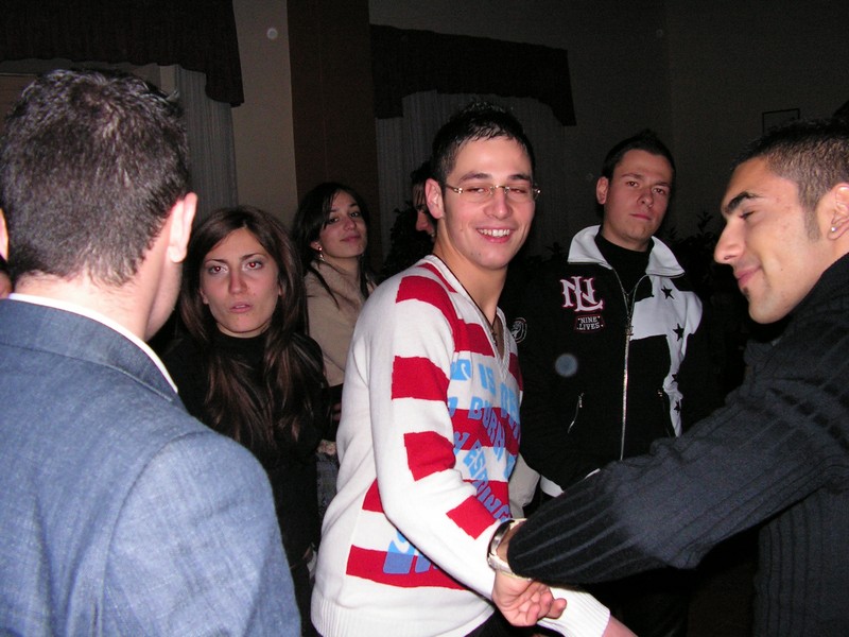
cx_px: 424
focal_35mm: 36
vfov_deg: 39.7
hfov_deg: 51.4
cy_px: 318
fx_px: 883
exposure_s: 1/40
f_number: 3.2
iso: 200
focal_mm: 6
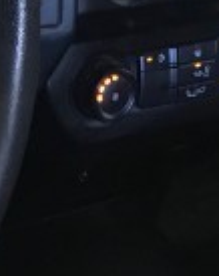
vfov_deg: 14.0
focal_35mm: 128
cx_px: -137
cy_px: -153
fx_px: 1041
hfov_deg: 11.4
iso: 100
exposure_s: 1/9
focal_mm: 3.99
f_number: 1.8
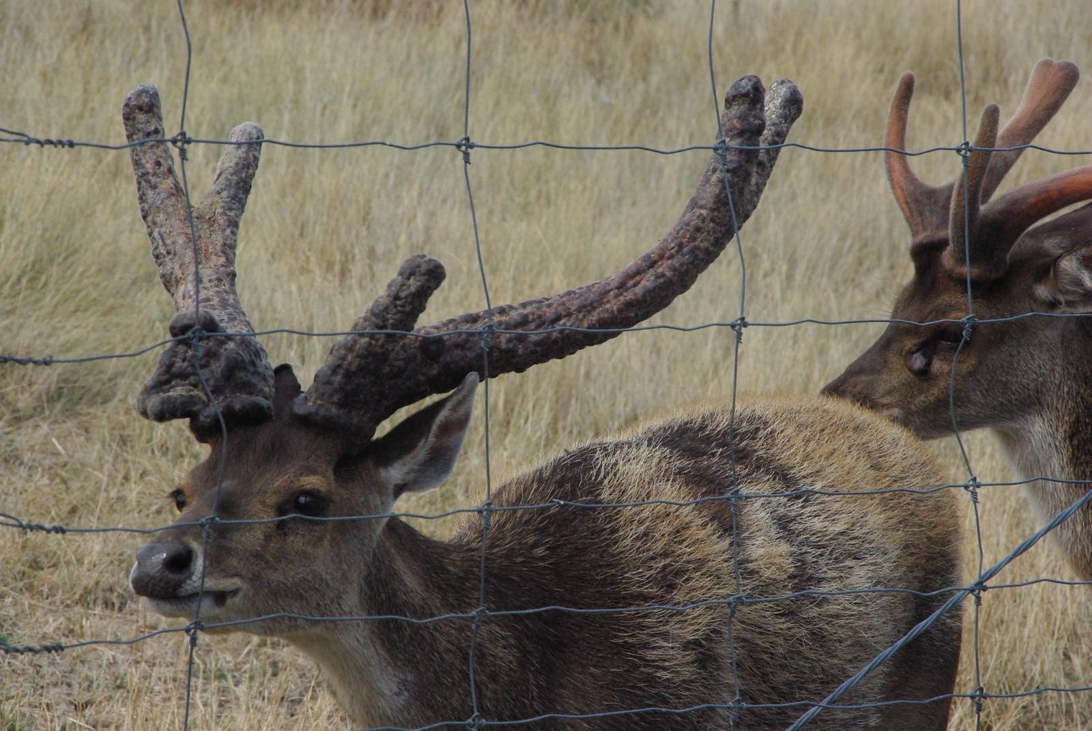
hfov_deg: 10.3
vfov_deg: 6.9
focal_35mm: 199
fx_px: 6043
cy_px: 366
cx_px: 546
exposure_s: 1/1000
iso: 1600
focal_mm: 133
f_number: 11
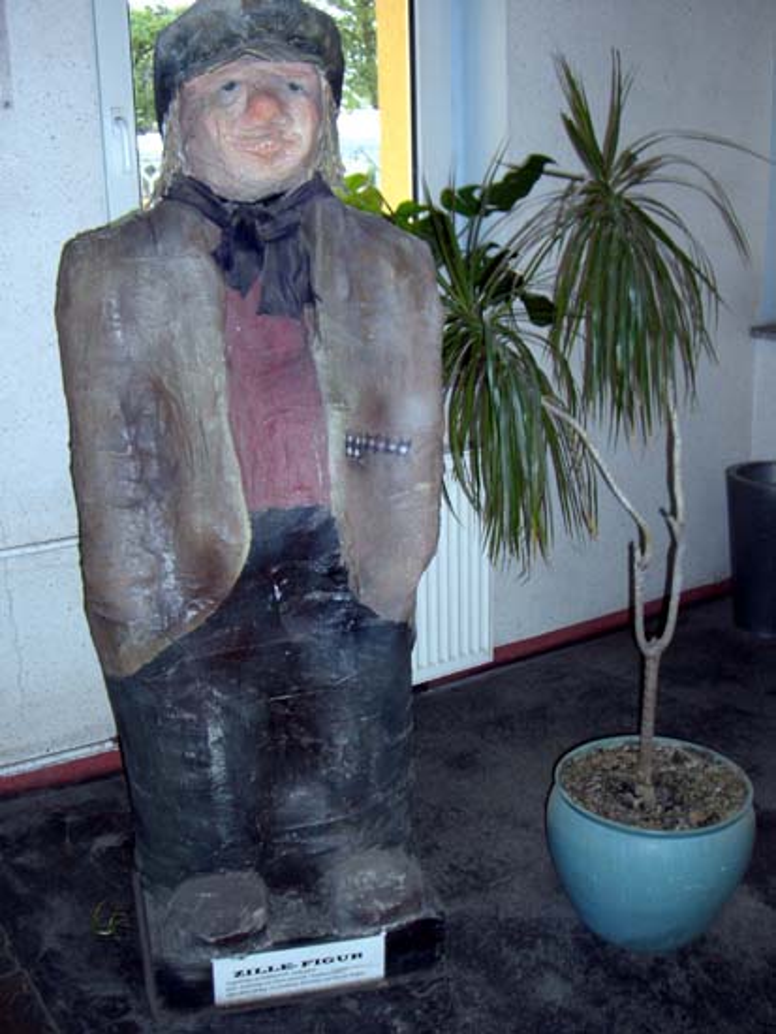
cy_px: 517
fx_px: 1135
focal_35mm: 38
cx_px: 388
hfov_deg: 37.7
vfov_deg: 49.0
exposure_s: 1/60
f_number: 2.7
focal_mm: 6.2
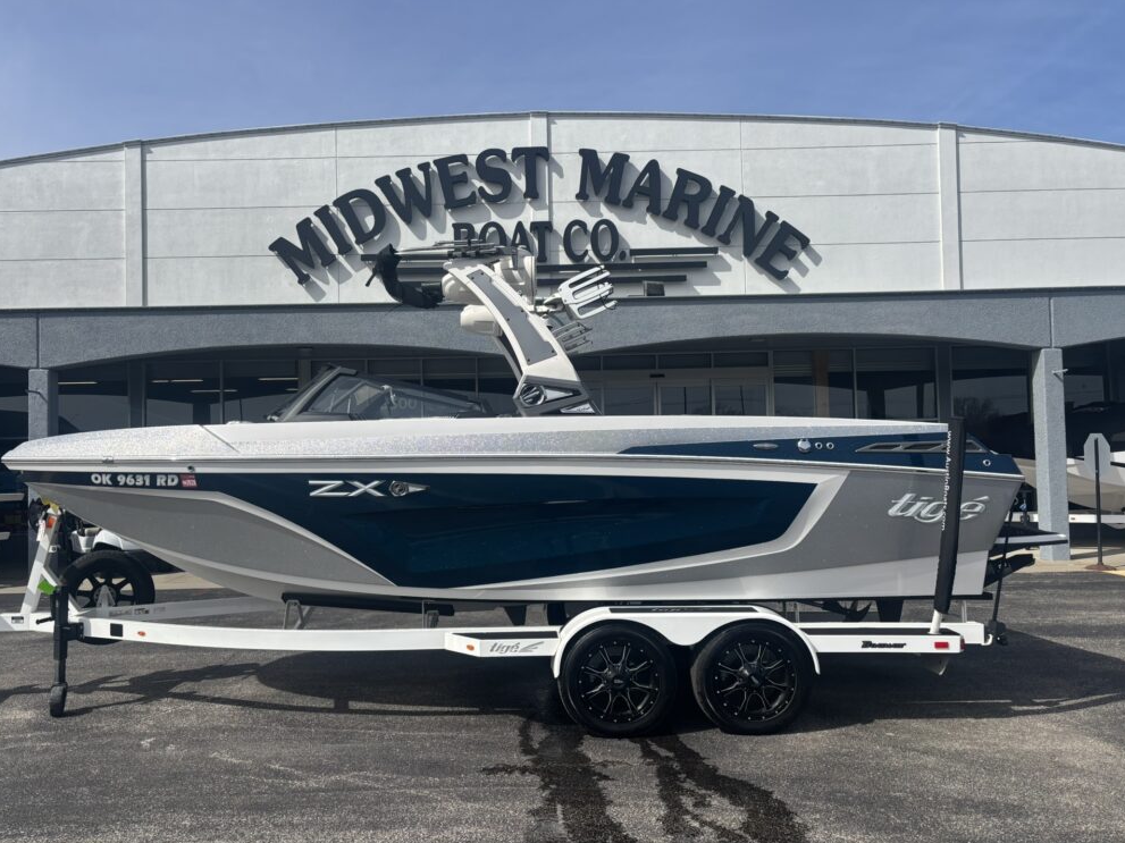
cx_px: 527
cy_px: 432
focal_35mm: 28
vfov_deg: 49.7
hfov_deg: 63.4
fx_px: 910
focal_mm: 5.96
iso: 50
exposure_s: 1/4854
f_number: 1.6
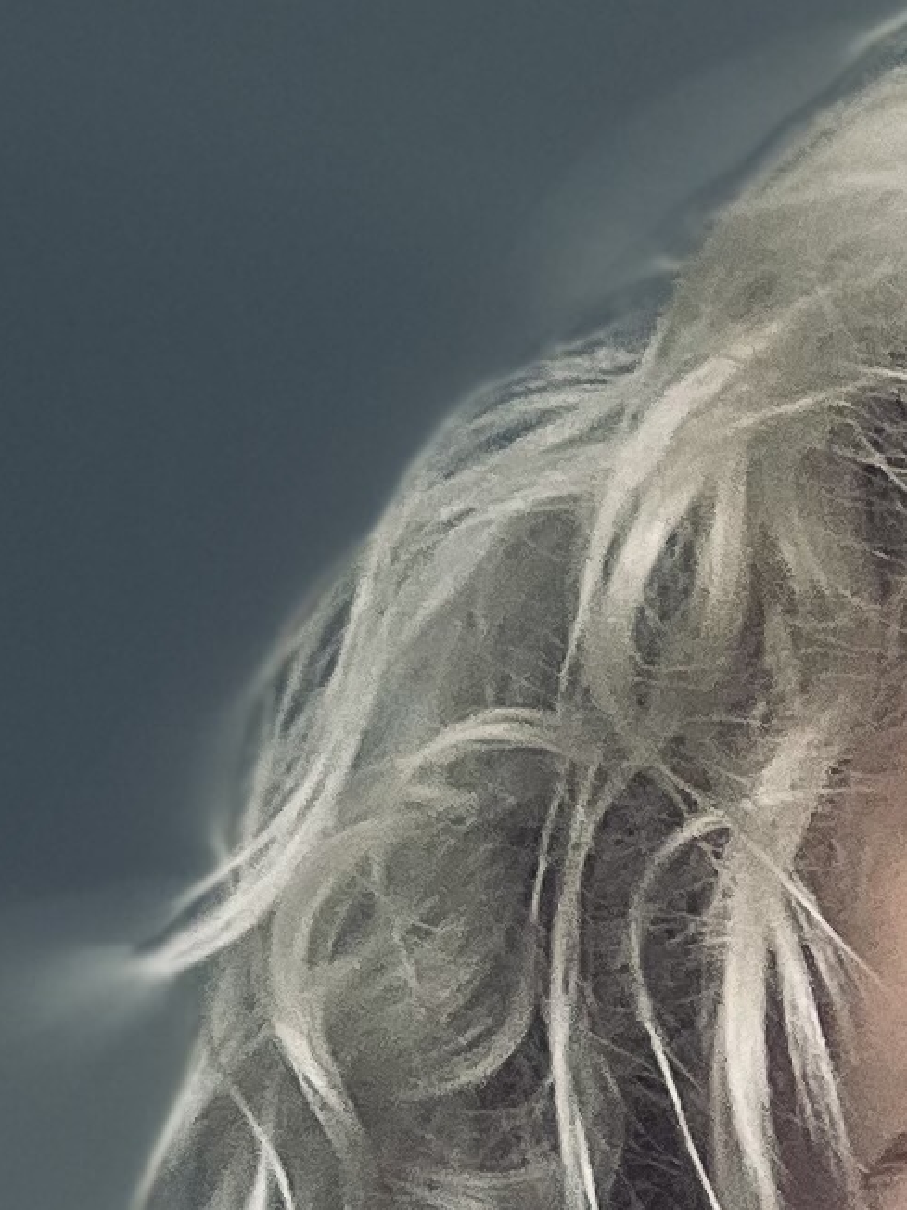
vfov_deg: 12.6
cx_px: 2005
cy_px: 2223
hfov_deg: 9.5
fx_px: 4961
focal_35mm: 142
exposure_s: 1/121
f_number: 2.2
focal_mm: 2.71
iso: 64
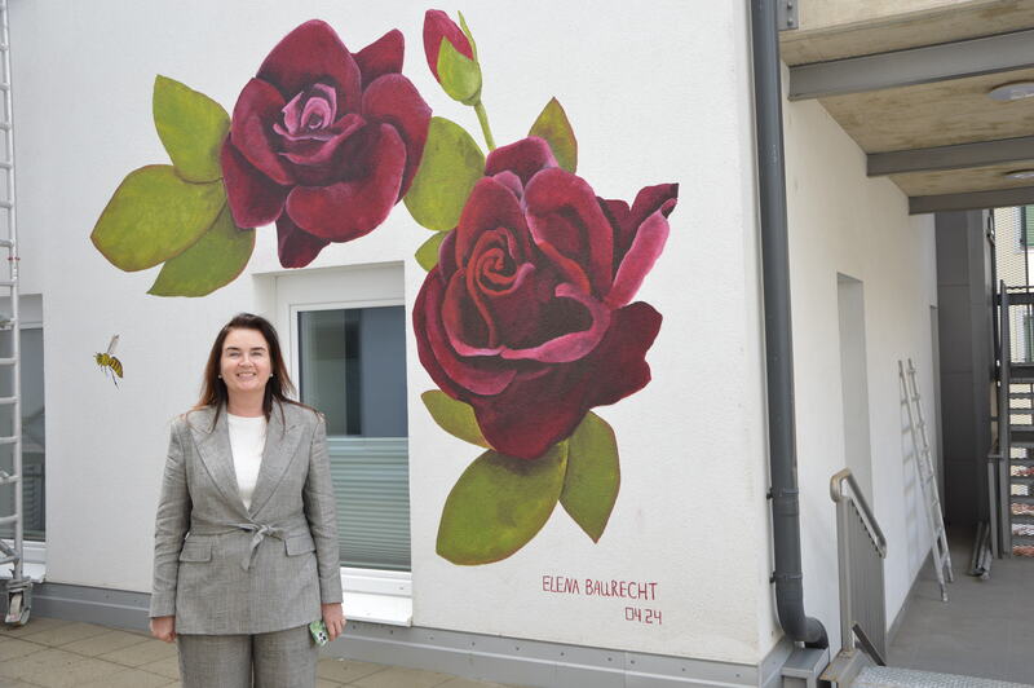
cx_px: 517
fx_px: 947
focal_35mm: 33
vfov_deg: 39.9
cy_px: 344
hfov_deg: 57.3
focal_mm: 22
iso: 100
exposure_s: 1/80
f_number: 4.5
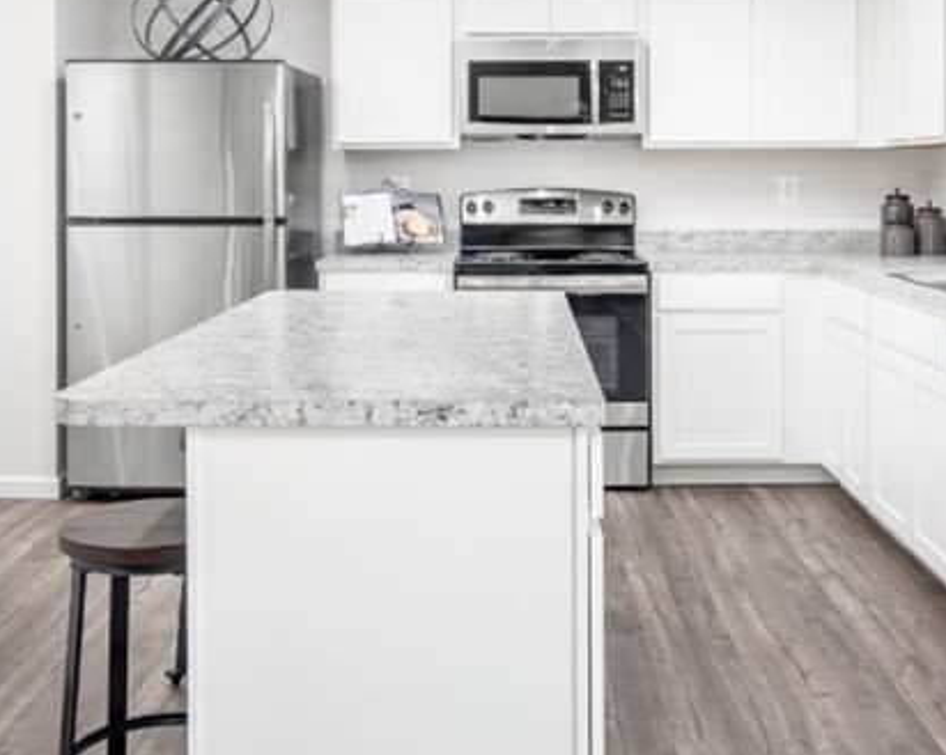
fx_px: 1315
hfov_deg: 39.6
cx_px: 488
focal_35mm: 47
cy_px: 357
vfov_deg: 32.0
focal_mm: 19
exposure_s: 1/250
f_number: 9
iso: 200
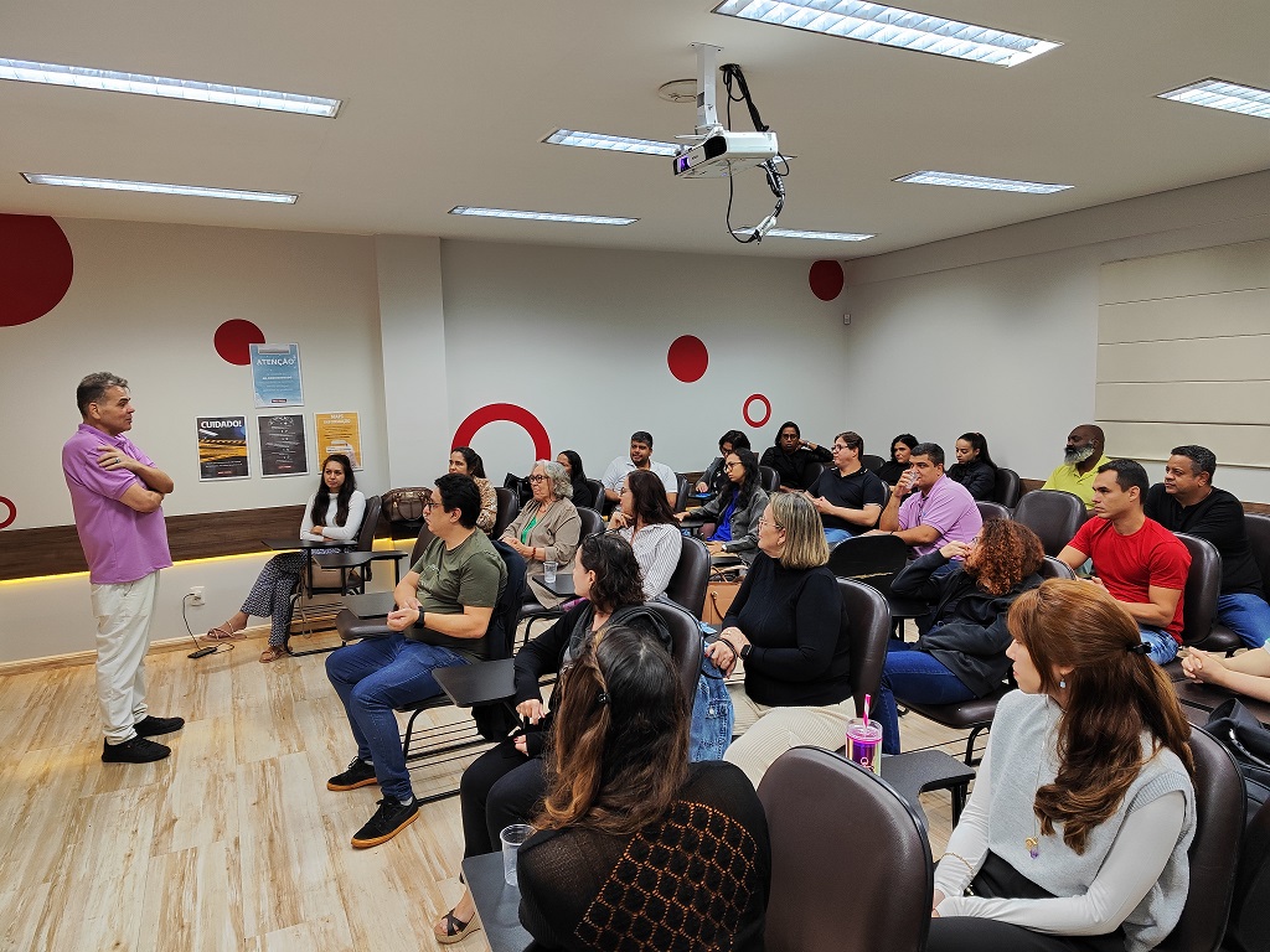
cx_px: 635
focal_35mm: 23
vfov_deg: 58.9
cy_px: 476
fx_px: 844
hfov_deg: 73.9
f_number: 1.8
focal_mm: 5.4
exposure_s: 1/60
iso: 136
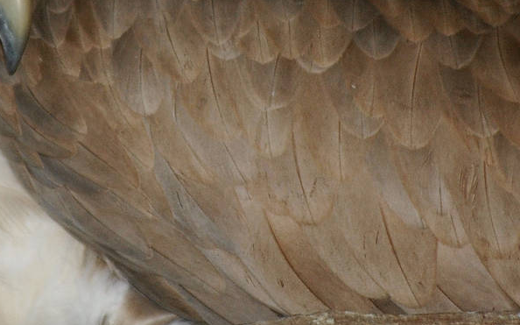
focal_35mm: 823
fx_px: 11661
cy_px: 72
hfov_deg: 2.6
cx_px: 163
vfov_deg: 1.6
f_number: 5.6
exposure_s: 1/60
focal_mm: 200
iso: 450
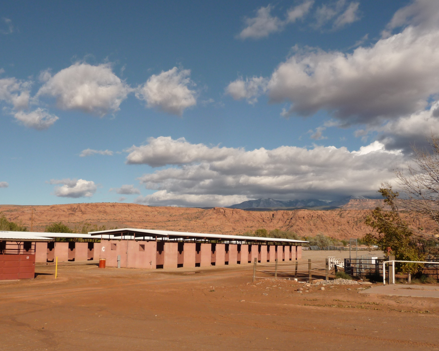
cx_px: 202
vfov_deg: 40.1
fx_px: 481
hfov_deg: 49.0
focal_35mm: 37
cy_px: 198
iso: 100
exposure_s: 1/400
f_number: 8
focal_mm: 4.7
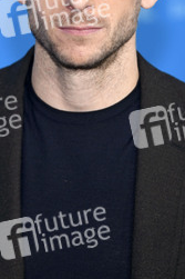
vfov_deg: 6.6
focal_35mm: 311
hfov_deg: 4.4
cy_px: 67
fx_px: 2400
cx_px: 85
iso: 800
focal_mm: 195
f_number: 3.5
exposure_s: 1/320
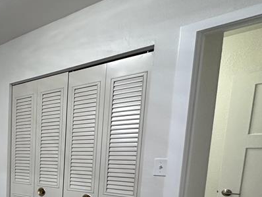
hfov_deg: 37.0
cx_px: -63
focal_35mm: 36
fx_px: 273
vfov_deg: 36.5
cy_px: 187
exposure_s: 1/60
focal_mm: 2.22
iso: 200
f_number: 2.2
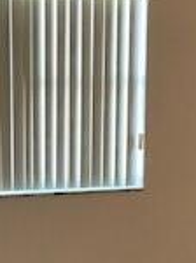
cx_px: 68
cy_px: 244
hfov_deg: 13.3
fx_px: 840
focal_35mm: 111
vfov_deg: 17.5
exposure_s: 1/60
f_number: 1.8
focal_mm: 4.25
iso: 400
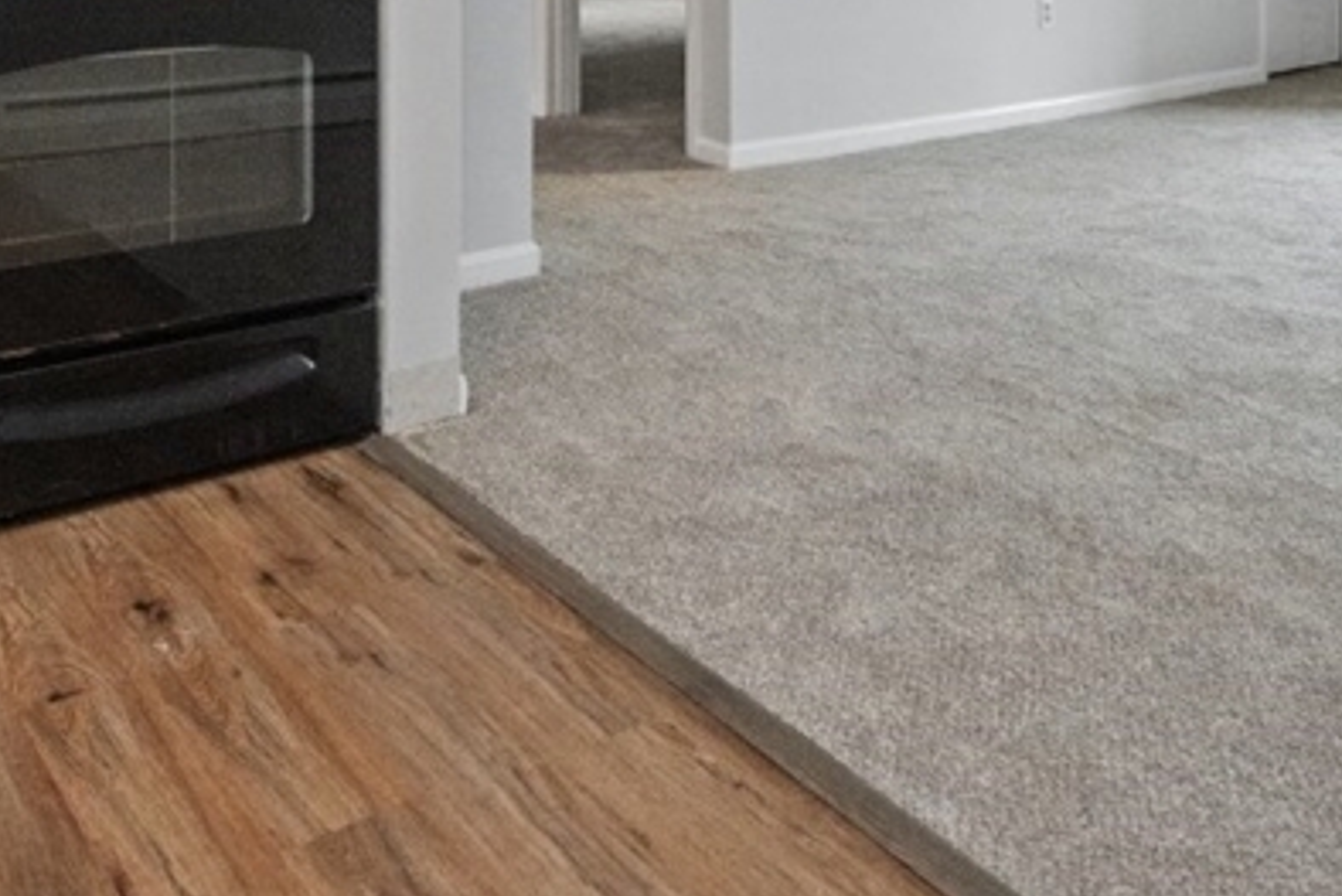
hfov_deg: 49.5
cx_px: 668
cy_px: -189
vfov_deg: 29.3
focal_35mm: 39
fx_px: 1454
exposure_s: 1/80
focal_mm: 10
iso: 800
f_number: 5
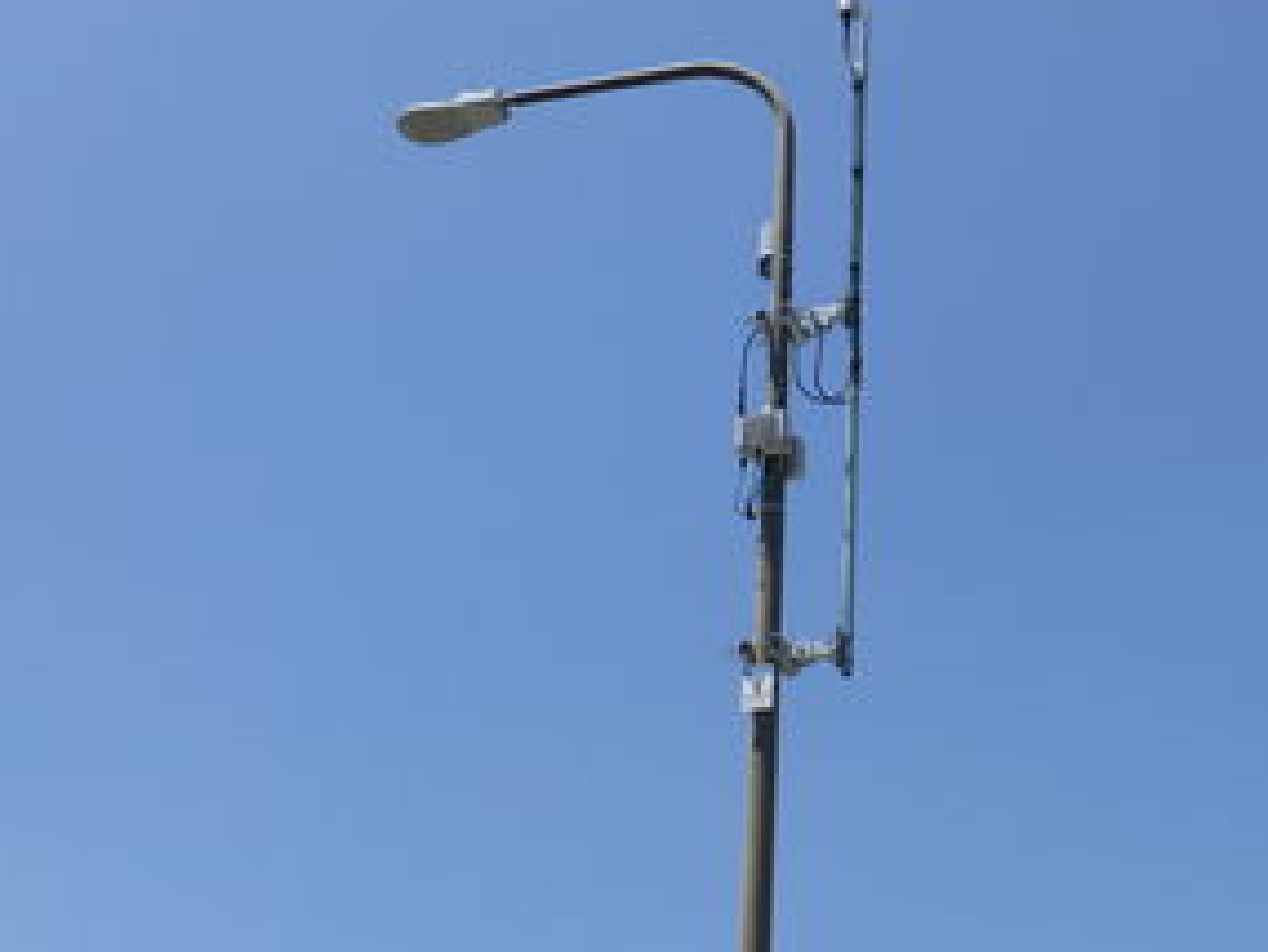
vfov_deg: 22.2
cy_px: 374
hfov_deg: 29.4
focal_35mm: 66
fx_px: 2419
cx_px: 658
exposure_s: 1/1000
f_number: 4.2
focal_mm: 8.5
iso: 100
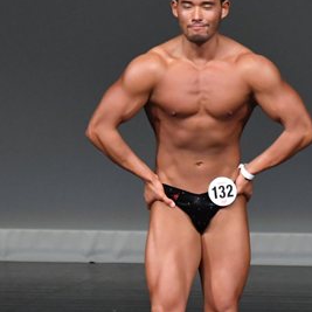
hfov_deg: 2.1
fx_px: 8668
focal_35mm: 850
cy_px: 233
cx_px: 210
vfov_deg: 2.1
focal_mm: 230
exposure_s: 1/400
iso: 4000
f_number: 5.6
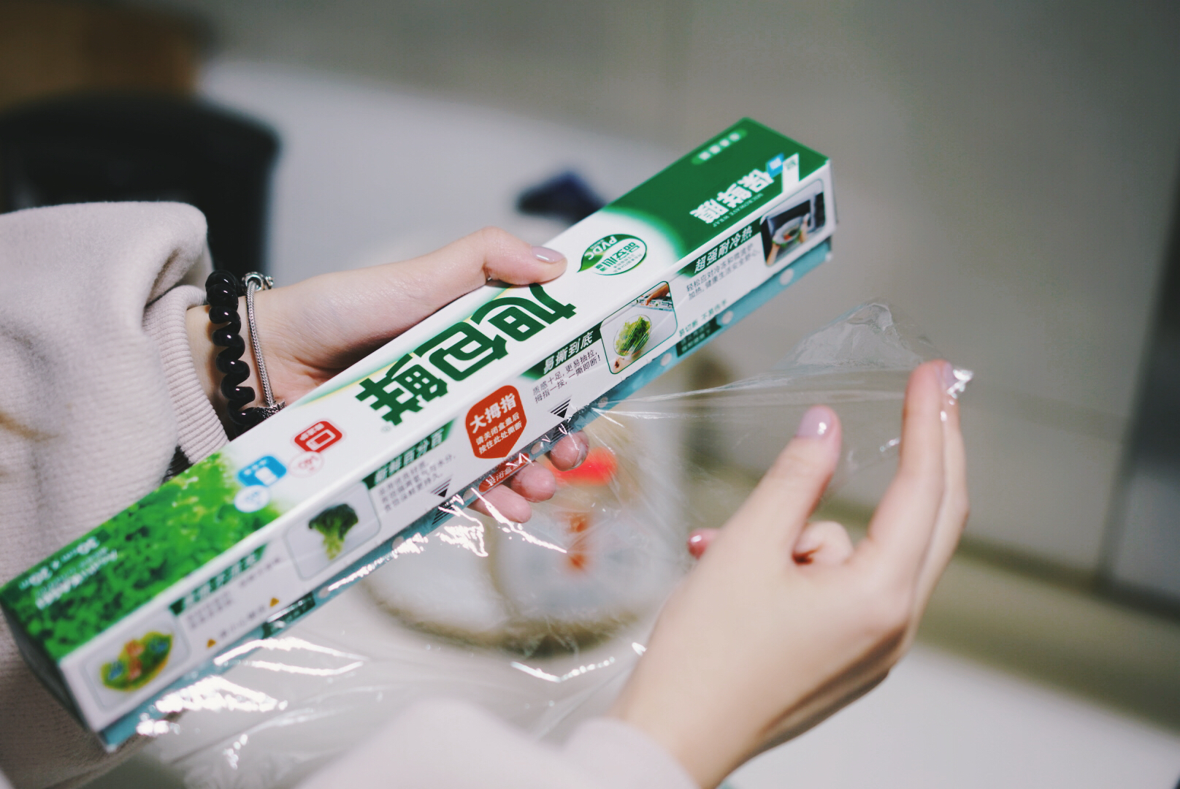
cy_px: 394
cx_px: 590
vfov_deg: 24.7
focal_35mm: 55
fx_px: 1804
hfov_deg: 36.2
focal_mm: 55
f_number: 2.2
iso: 400
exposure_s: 1/60
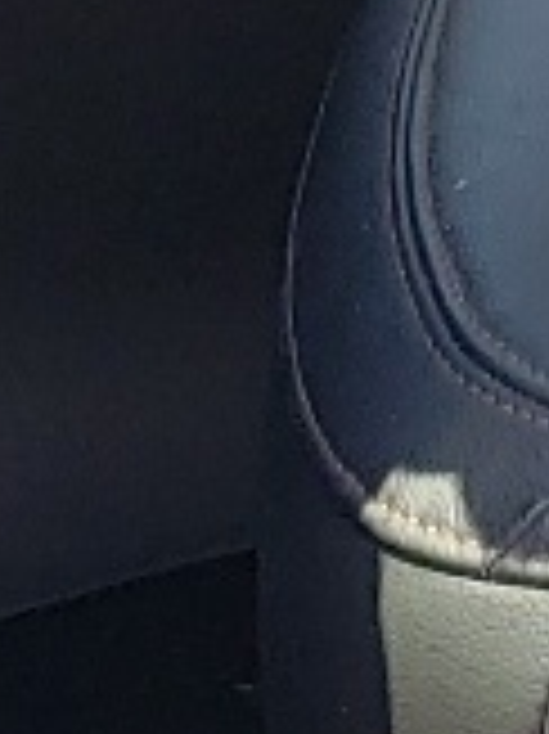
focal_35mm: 255
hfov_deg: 5.8
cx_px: 648
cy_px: -748
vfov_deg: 7.5
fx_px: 5399
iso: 50
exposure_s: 1/400
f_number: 1.5
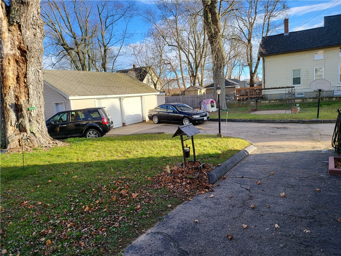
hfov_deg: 71.6
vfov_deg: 56.8
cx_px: 170
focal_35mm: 24
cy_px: 128
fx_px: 236
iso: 40
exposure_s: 1/607
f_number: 1.8
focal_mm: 5
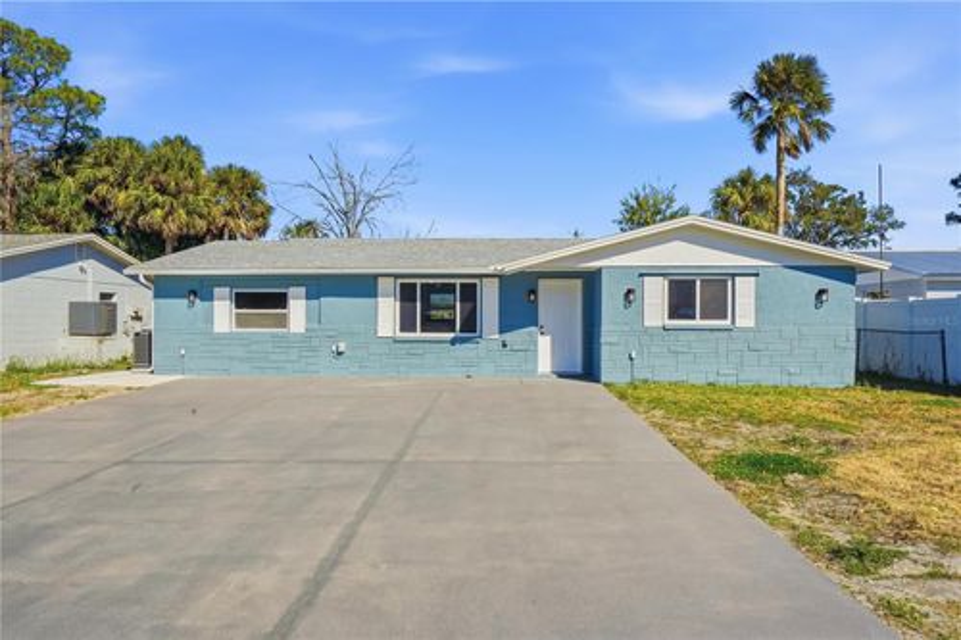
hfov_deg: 73.8
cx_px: 480
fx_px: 640
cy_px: 320
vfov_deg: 53.1
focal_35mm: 24
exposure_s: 1/8000
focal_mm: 24
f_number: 18
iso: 800
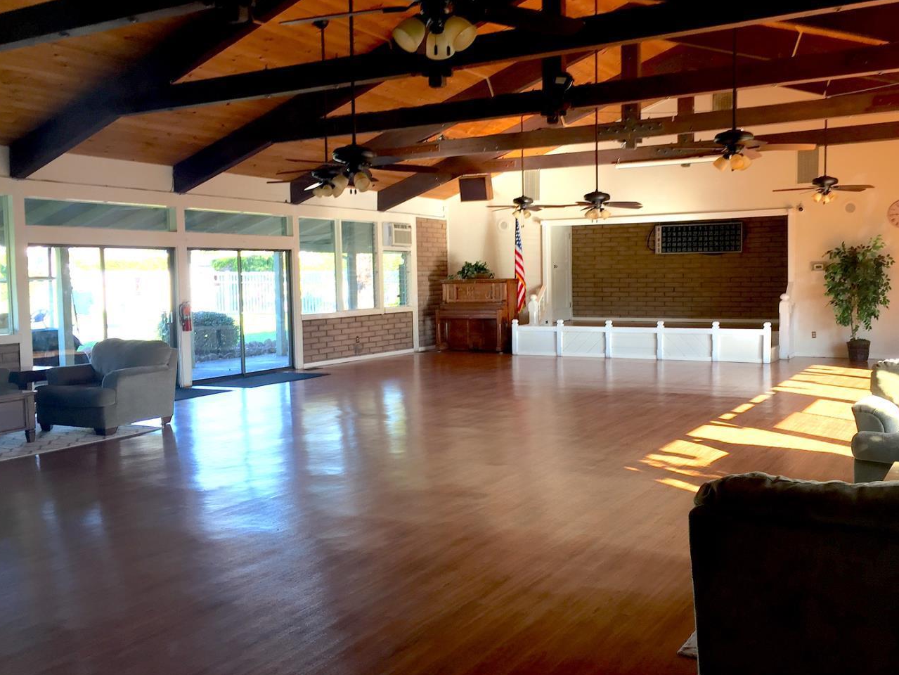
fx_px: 883
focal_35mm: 34
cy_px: 326
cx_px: 484
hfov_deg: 53.9
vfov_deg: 41.8
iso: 32
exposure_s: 1/40
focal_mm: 4.15
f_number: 2.2
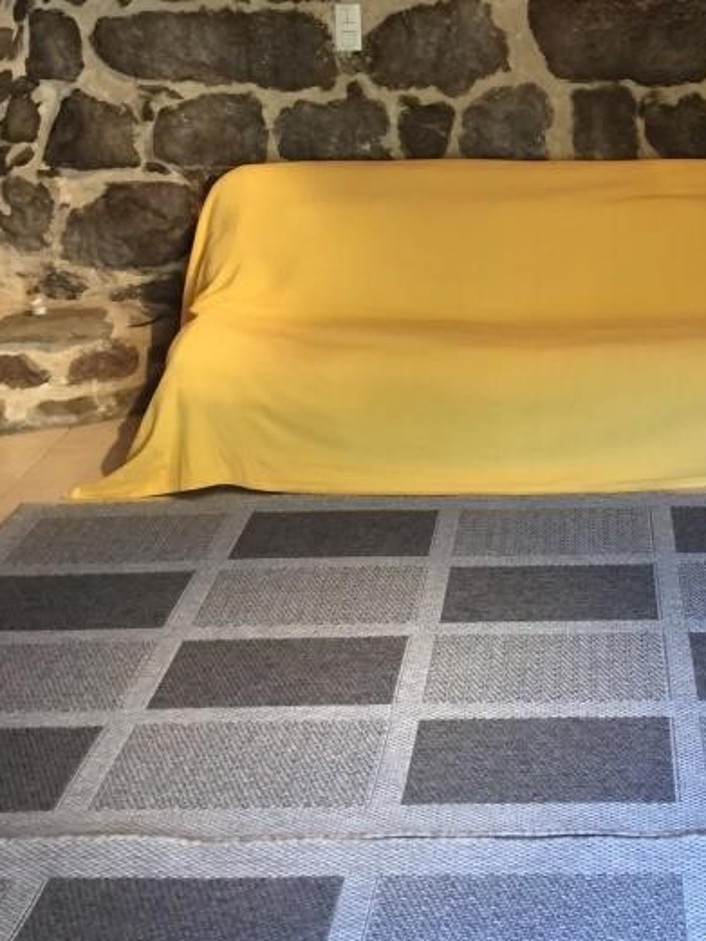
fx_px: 1549
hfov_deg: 25.2
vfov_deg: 32.7
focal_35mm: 57
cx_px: 574
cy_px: 173
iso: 160
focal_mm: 4.15
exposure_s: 1/33
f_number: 2.2
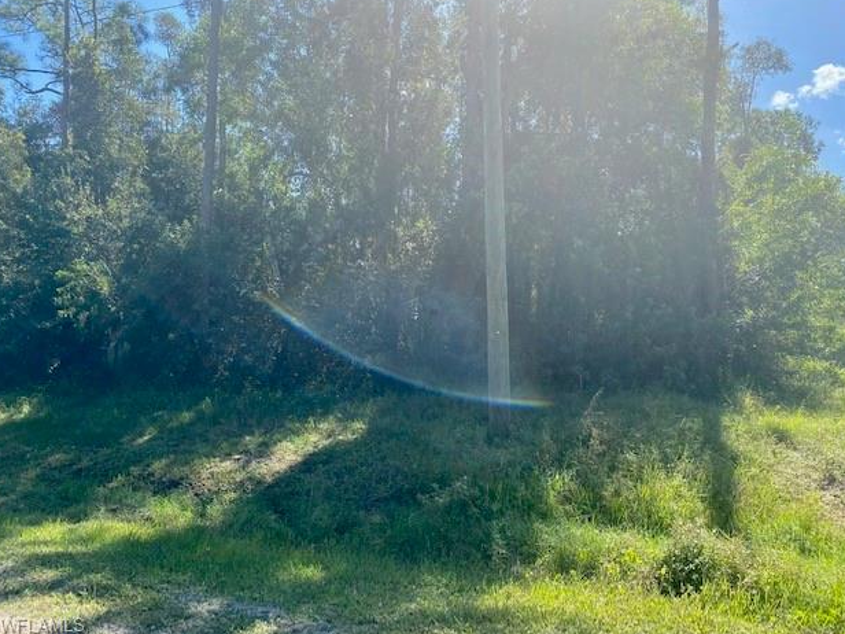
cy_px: 309
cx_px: 422
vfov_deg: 51.3
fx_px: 659
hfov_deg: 65.3
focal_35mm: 27
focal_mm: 4.25
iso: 32
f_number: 1.8
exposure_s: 1/1103
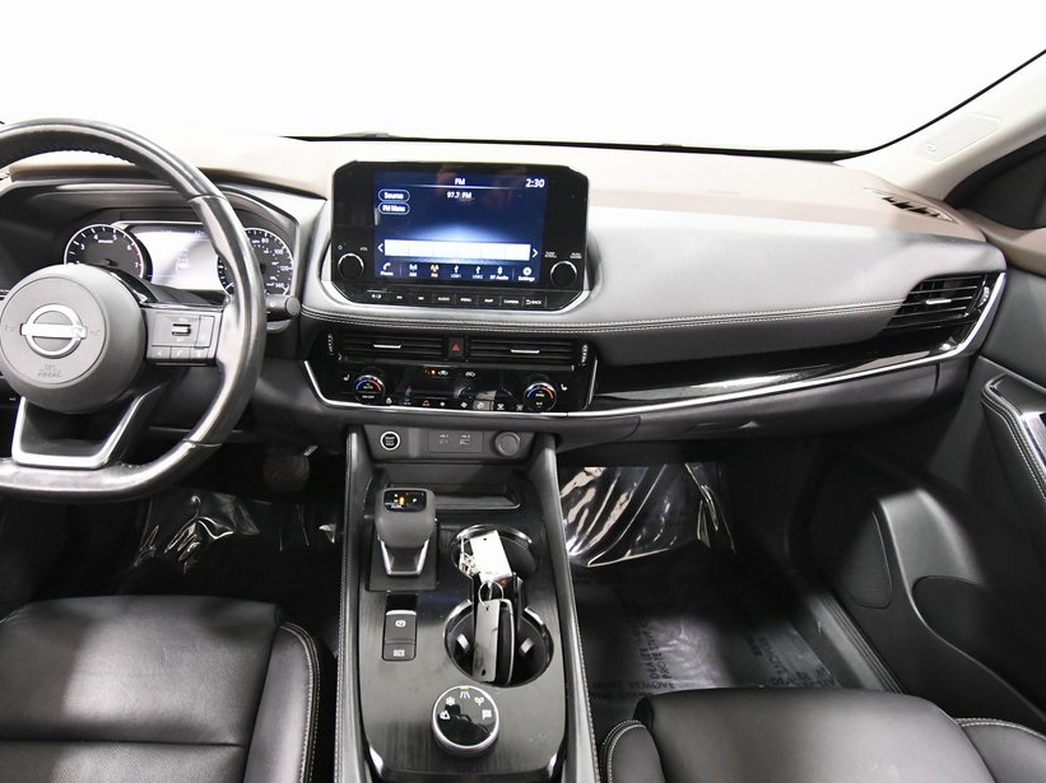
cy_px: 408
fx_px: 544
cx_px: 446
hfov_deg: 87.2
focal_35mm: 18
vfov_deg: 71.5
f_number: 4.5
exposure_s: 1/60
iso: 4000
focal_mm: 10
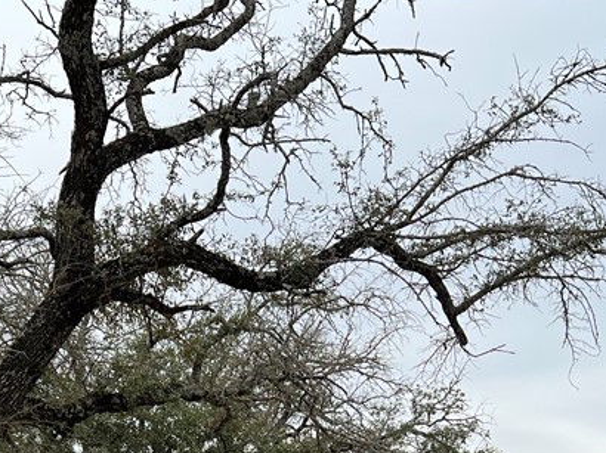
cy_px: 555
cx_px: 238
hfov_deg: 29.8
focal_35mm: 65
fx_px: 1137
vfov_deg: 20.9
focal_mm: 5.7
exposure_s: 1/2762
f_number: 1.5
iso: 50
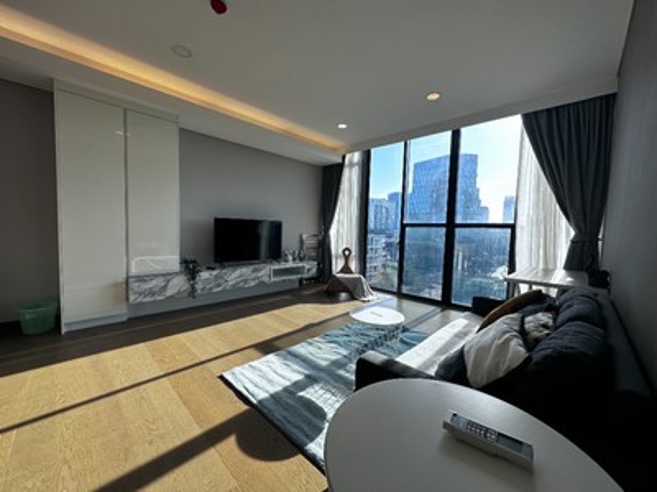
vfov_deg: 85.7
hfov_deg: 102.1
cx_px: 328
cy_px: 246
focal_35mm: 14
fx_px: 266
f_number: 2.2
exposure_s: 1/331
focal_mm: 2.22
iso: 40
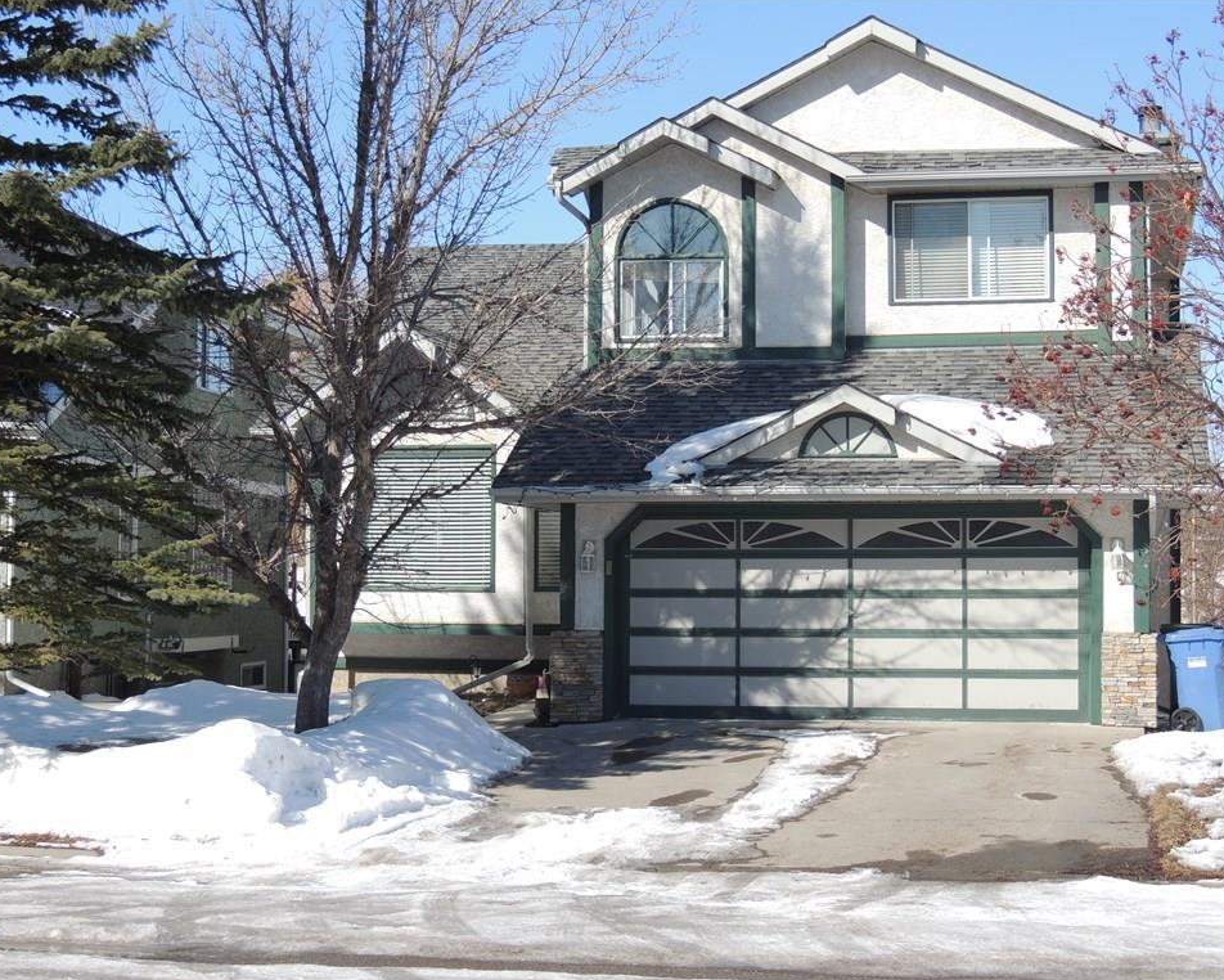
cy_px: 490
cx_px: 604
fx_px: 2283
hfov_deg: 30.0
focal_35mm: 63
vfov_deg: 24.2
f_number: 3.7
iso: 100
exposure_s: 1/800
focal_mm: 10.7
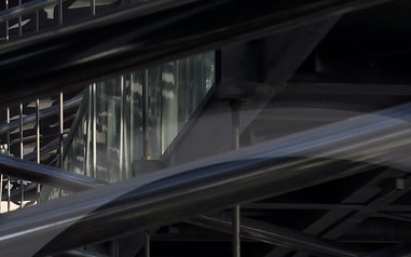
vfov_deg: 5.9
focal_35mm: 214
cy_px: 557
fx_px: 2397
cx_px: 296
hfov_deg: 9.8
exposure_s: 1/250
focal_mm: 50
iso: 200
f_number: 14
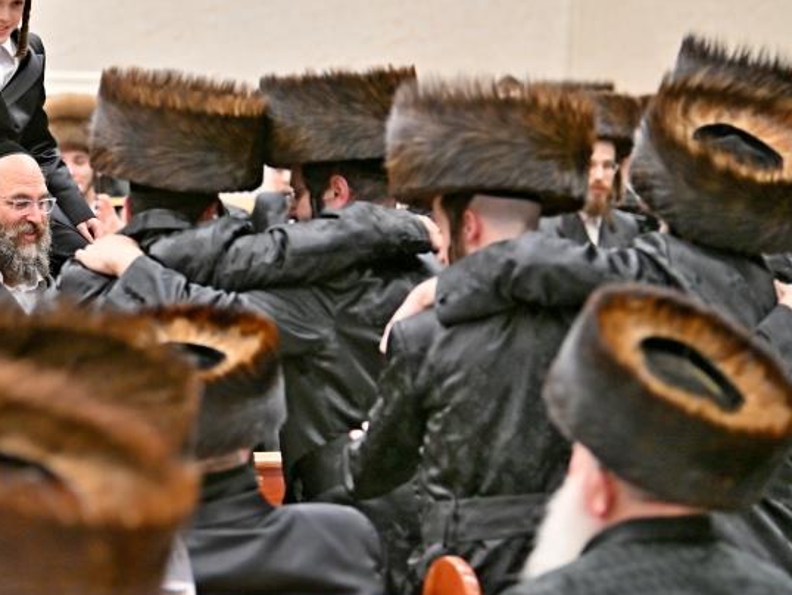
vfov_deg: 8.1
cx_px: 112
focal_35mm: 183
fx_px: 4189
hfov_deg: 10.8
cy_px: 99
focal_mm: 100
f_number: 2.8
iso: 400
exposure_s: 1/200
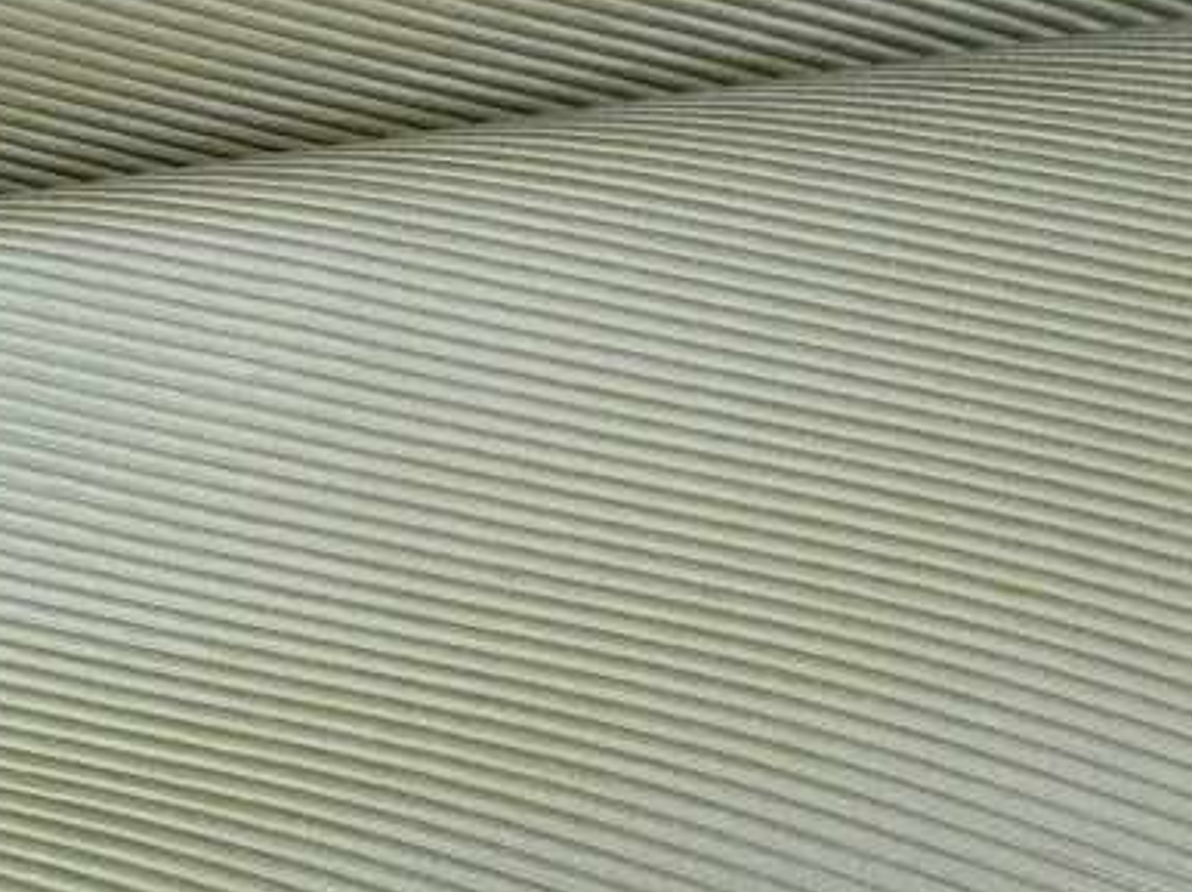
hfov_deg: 31.8
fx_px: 1927
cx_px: 6
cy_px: 389
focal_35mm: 56
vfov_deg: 26.1
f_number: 1.73
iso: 64
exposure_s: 1/459
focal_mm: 4.38
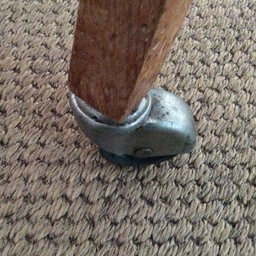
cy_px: 125
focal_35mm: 43
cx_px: 93
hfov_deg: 38.9
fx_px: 360
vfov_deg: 39.2
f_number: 2.4
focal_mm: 3.3
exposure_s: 1/17
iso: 800
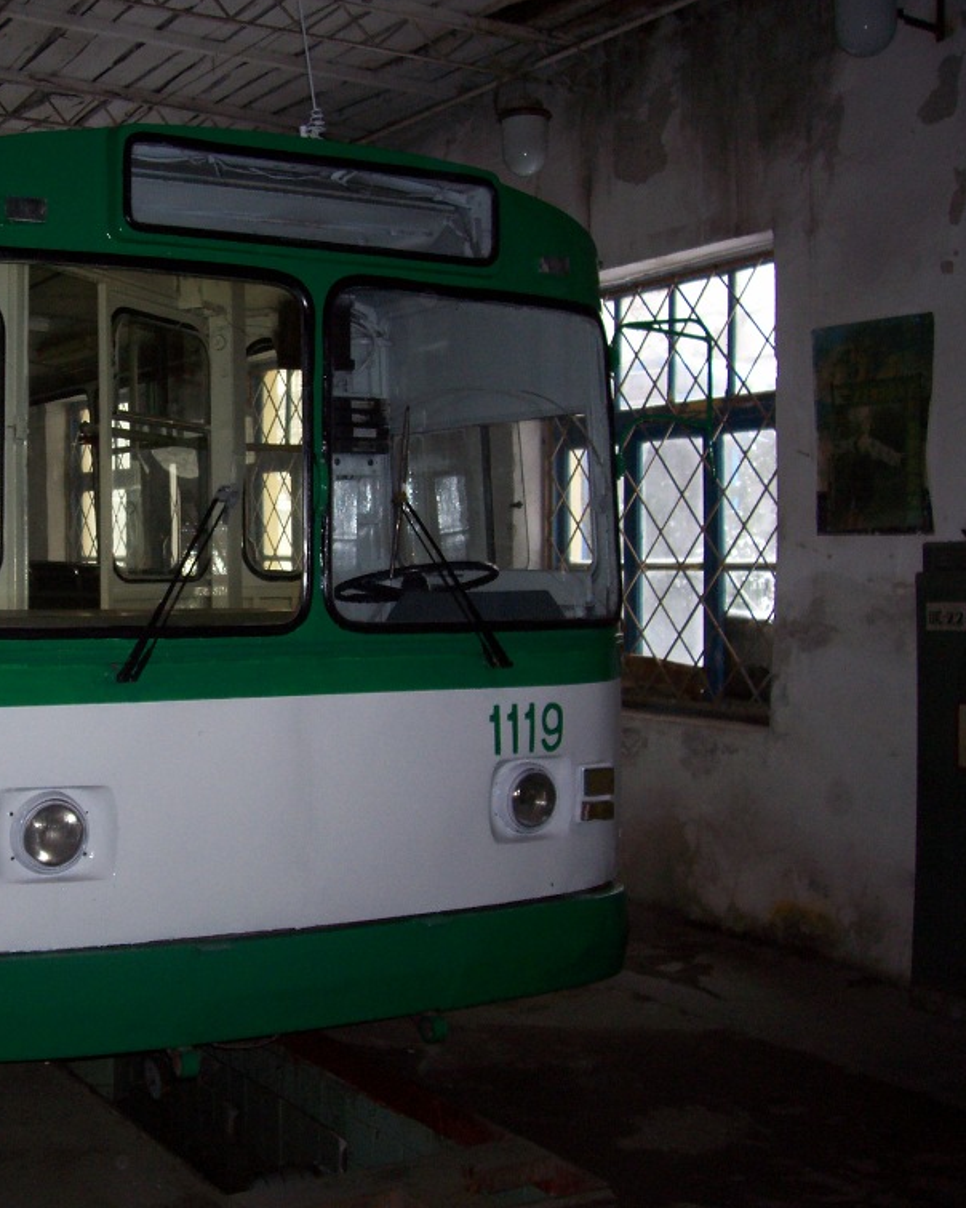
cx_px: 160
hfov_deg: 32.3
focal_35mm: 45
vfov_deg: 41.2
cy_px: 606
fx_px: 1608
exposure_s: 1/64
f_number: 2.7
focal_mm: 5.6
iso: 80
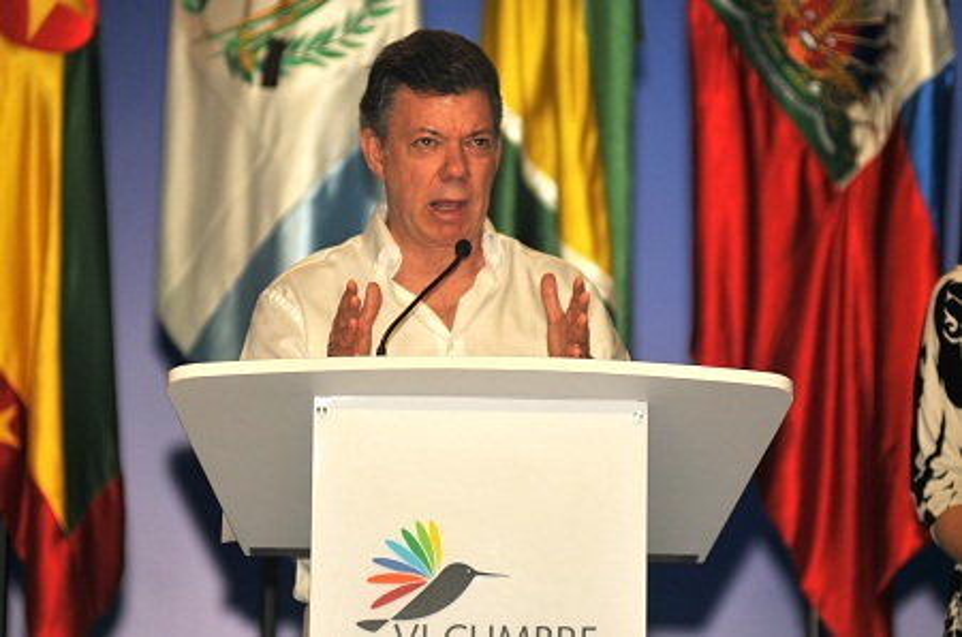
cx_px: 481
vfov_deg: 4.6
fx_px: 8000
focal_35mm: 300
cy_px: 318
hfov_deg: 6.9
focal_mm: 200
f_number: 2.8
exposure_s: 1/250
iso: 200
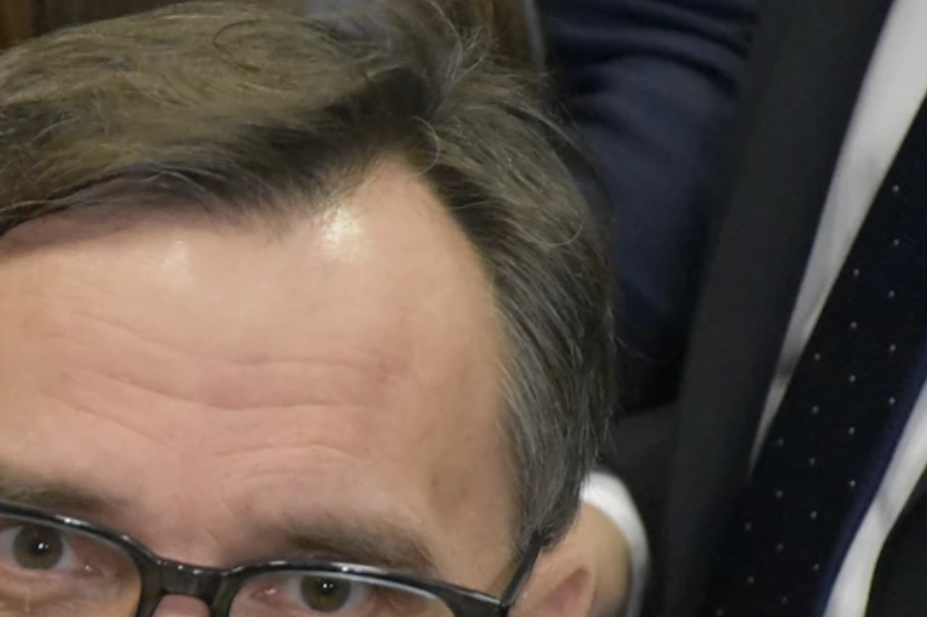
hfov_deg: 5.4
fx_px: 9890
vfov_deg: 3.6
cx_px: -66
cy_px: 637
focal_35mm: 384
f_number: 5.6
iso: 7200
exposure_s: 1/250
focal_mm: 105
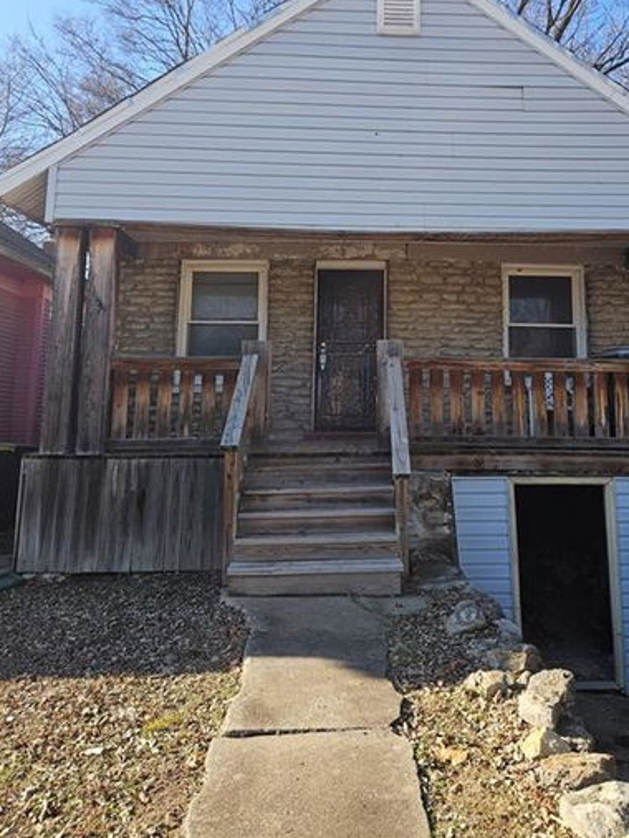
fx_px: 750
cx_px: 391
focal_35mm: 31
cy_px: 305
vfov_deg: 57.5
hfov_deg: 45.1
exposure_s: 1/659
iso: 25
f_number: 1.8
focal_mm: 5.4
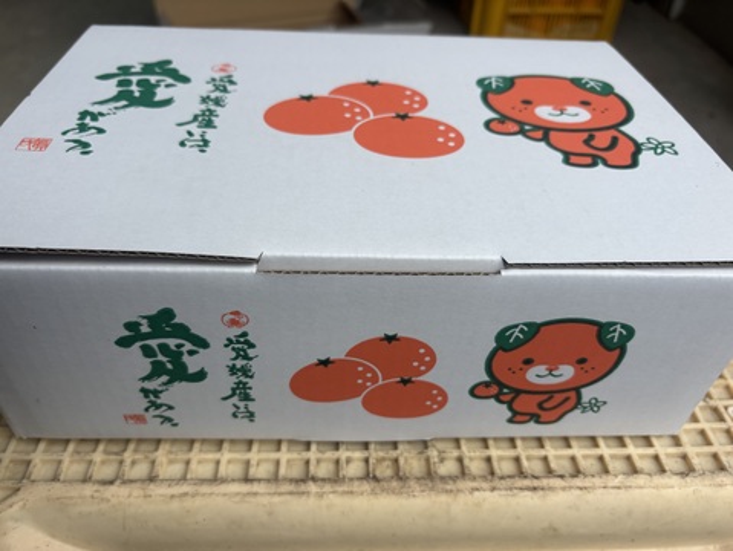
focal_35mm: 26
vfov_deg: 53.1
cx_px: 366
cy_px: 276
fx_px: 551
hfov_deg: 67.3
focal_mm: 5.96
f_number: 1.6
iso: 50
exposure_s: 1/1263
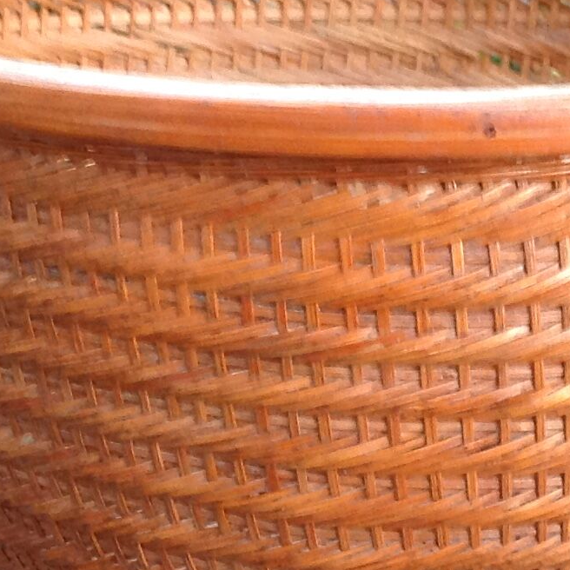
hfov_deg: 14.3
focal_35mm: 122
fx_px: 2273
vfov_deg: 14.2
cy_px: 485
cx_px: 371
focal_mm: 4.28
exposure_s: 1/15
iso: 125
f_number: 2.4
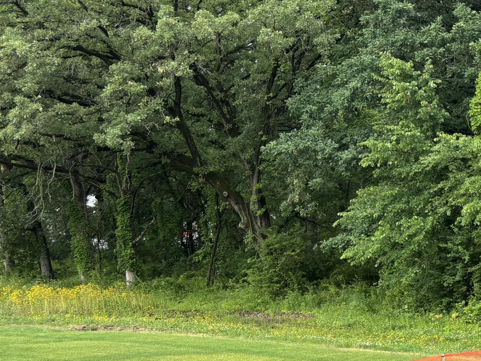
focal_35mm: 65
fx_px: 903
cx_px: 596
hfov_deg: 26.2
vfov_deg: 22.4
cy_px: 256
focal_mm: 5.96
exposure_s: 1/662
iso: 50
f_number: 1.6
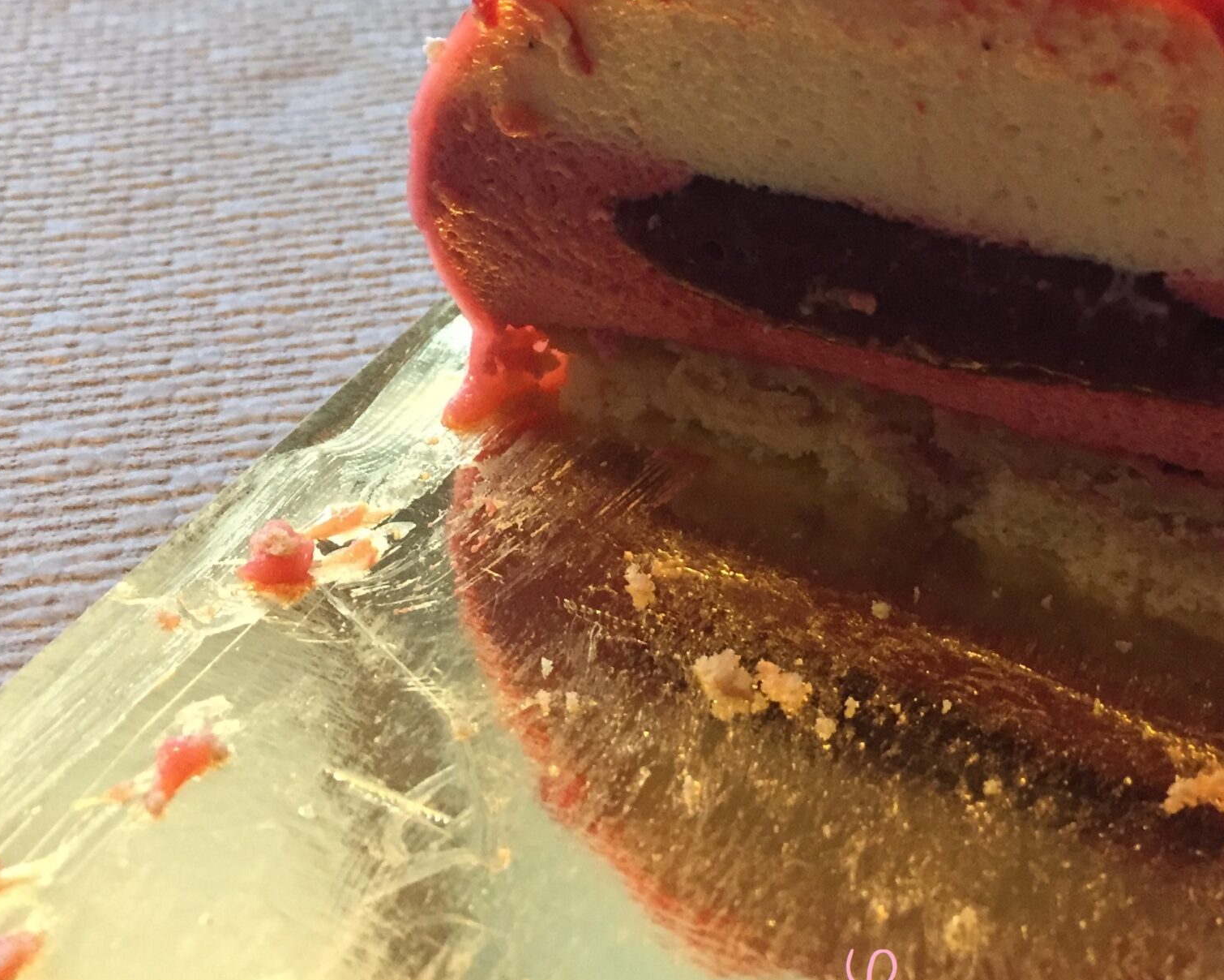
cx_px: 835
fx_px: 1739
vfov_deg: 31.2
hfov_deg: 38.3
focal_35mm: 48
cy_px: 317
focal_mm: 4.15
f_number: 2.2
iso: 250
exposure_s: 1/25
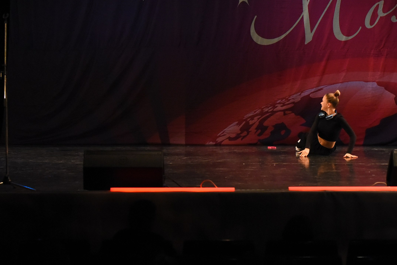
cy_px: 97
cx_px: 286
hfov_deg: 15.4
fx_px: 1467
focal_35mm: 133
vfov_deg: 10.3
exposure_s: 1/800
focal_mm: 70
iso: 5000
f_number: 3.2
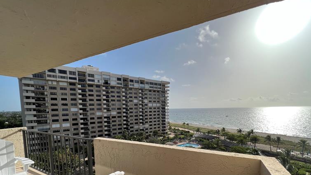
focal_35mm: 15
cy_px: 119
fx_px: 124
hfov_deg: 103.0
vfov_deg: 68.2
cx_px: 158
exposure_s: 1/2732
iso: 32
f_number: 1.8
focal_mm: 1.57
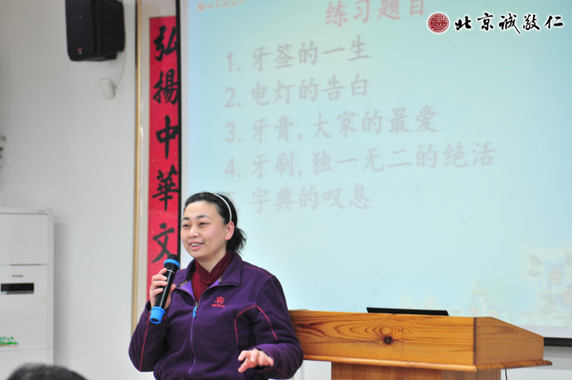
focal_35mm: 93
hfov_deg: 21.9
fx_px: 1476
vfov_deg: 14.7
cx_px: 286
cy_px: 190
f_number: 3.2
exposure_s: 1/40
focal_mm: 62
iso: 250
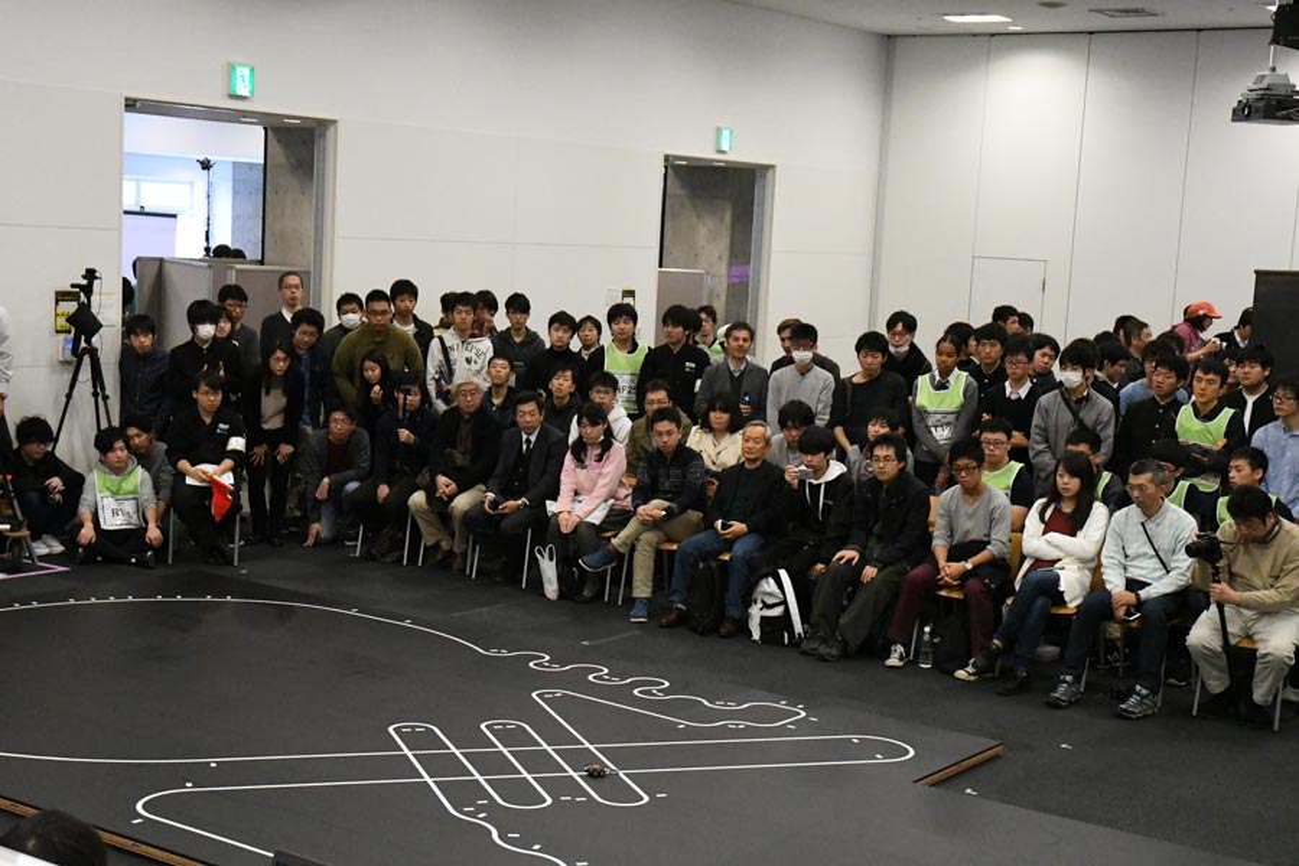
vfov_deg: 25.8
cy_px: 433
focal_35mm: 52
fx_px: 1894
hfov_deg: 37.9
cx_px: 650
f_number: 4.2
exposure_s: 1/1000
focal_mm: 35
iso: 12800
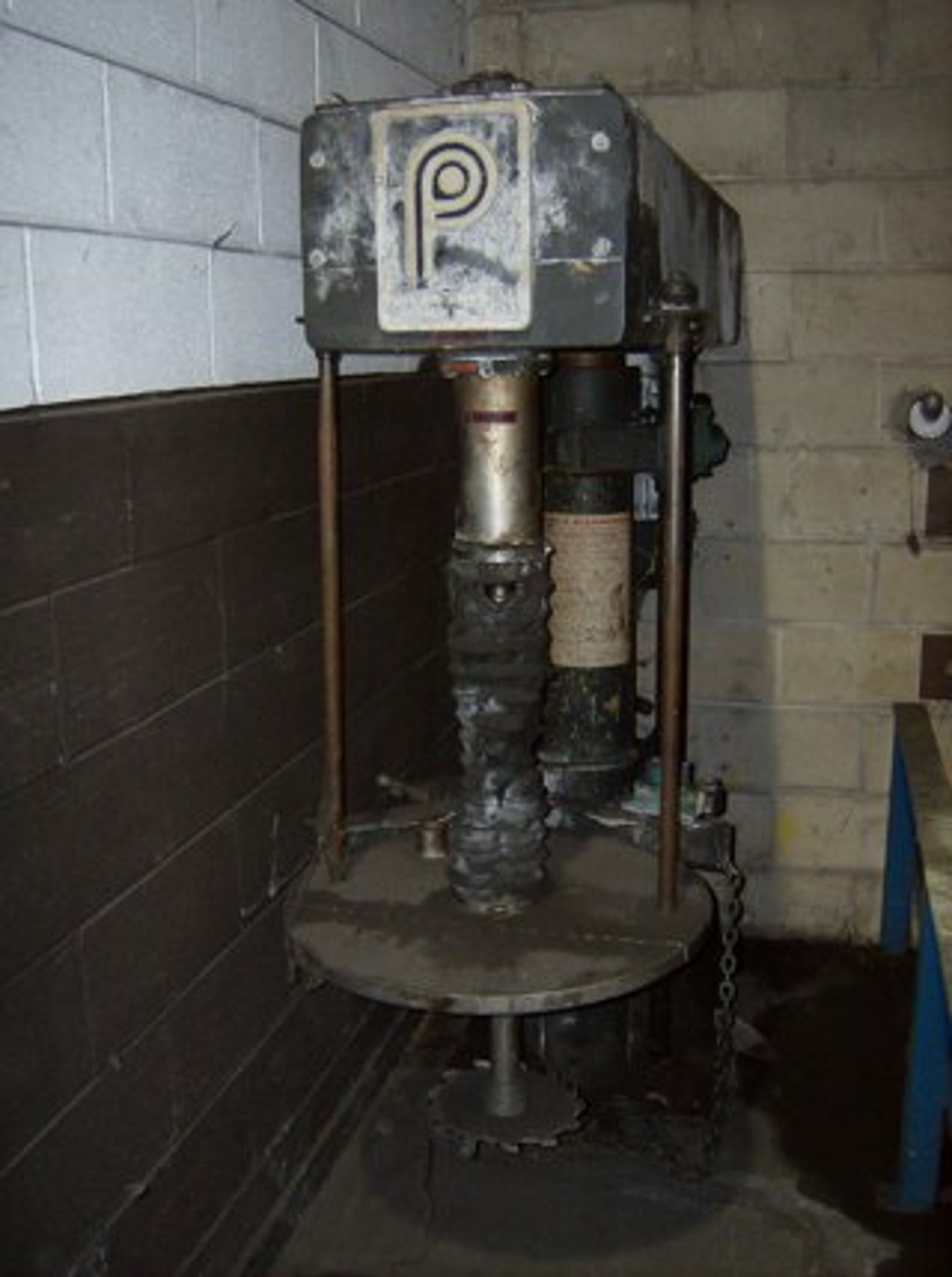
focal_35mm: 36
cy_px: 638
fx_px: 1325
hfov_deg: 39.5
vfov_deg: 51.4
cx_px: 476
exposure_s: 1/60
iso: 200
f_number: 2.8
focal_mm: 6
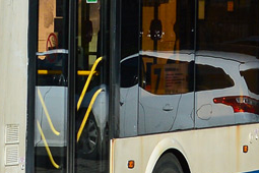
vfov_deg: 4.4
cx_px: 43
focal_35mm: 309
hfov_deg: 6.7
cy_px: -94
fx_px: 2222
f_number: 6.3
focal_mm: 35
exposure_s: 1/1250
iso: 200
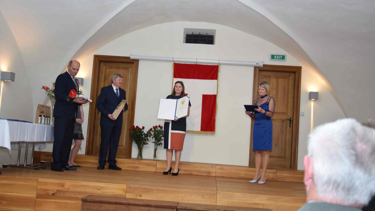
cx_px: 187
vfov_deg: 30.0
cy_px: 110
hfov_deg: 51.0
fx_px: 393
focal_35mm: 40
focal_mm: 25
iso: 400
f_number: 4
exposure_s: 1/80
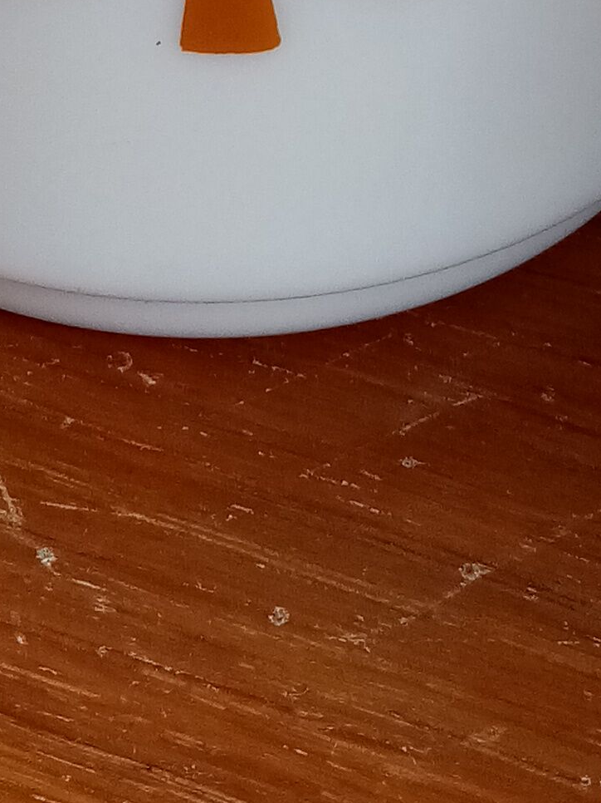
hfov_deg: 13.2
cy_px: -769
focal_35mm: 112
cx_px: 267
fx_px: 2594
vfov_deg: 14.7
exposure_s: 1/33.3
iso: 142
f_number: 1.8
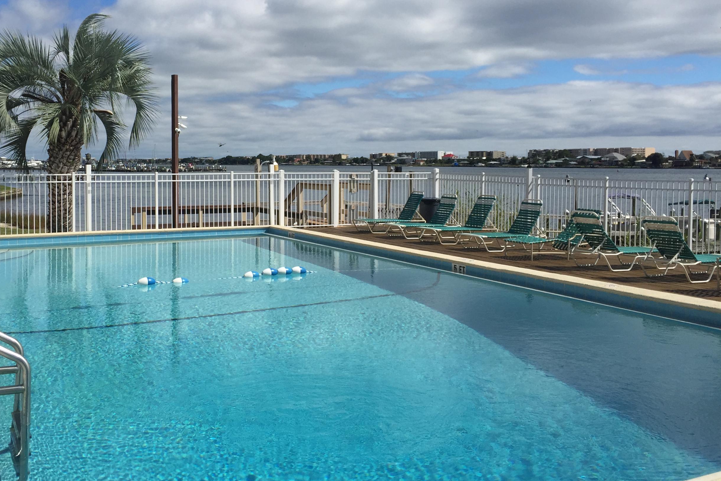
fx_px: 741
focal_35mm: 37
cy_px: 167
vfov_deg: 35.6
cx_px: 282
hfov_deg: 51.5
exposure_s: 1/4405
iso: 32
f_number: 2.2
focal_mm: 4.15
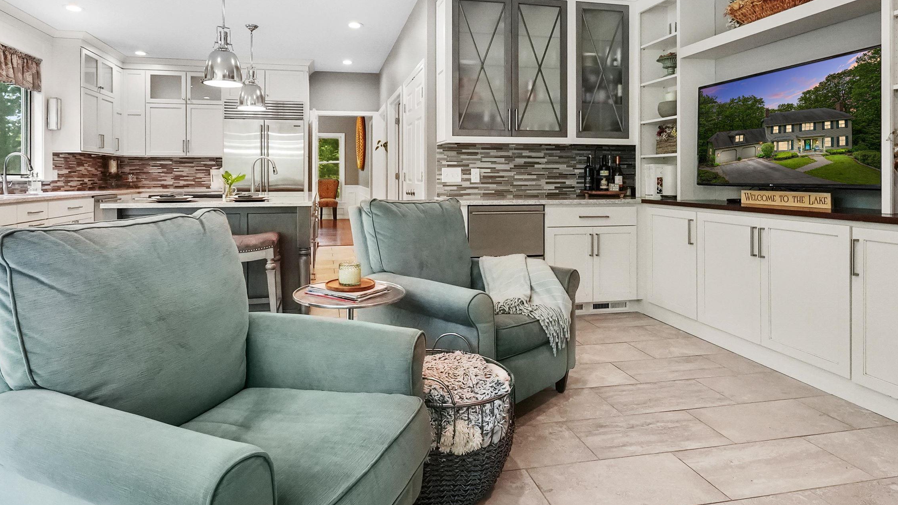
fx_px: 476
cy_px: 173
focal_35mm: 20
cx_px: 413
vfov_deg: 54.9
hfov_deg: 86.5
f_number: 9
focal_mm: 14
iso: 12800
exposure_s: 1/80
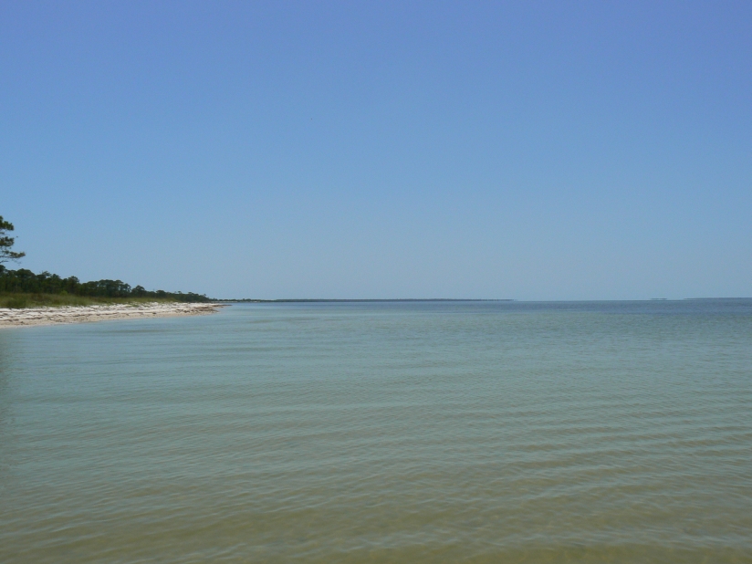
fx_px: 782
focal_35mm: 36
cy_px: 282
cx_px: 376
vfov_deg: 39.7
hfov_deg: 51.4
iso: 80
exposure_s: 1/640
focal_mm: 6
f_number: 8
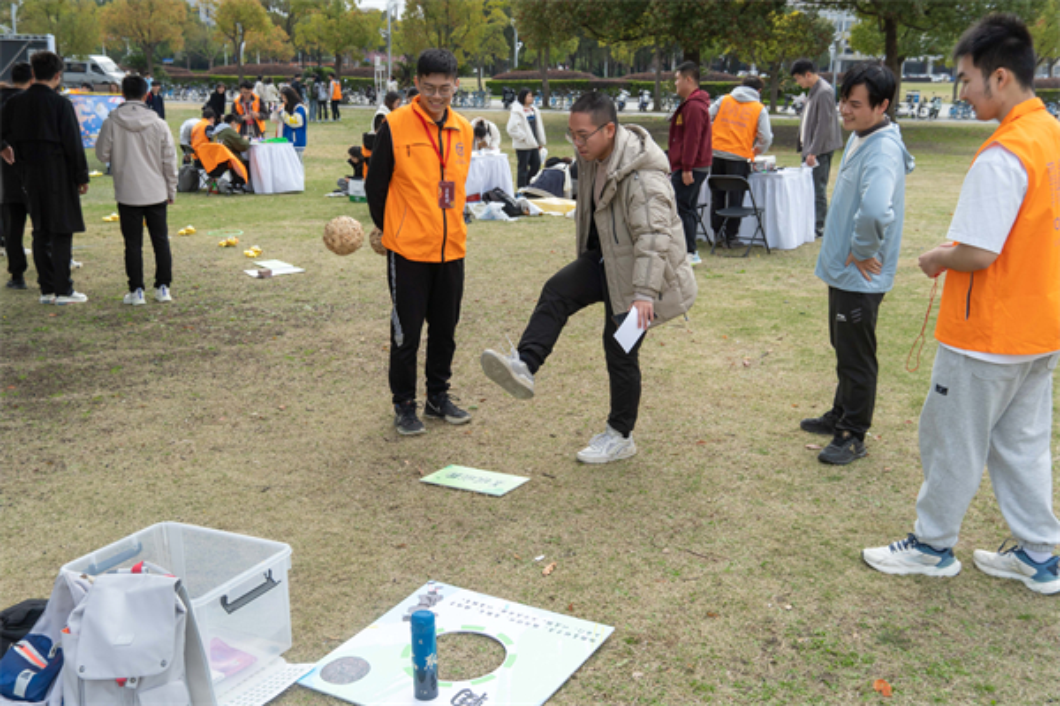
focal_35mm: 39
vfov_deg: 34.2
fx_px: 1148
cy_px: 353
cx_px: 530
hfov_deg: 49.6
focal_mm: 26
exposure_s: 1/500
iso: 100
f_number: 4.5
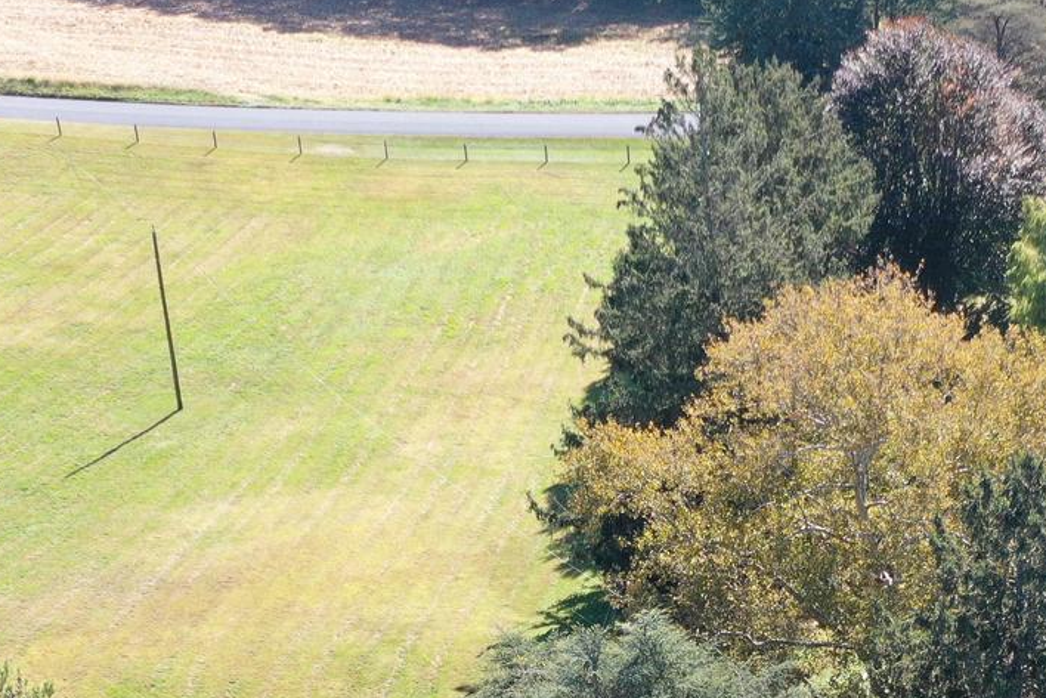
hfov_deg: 24.7
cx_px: 832
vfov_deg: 15.8
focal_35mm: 81
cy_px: 955
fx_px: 2353
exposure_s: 1/160
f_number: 4.5
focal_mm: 10.26
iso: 100
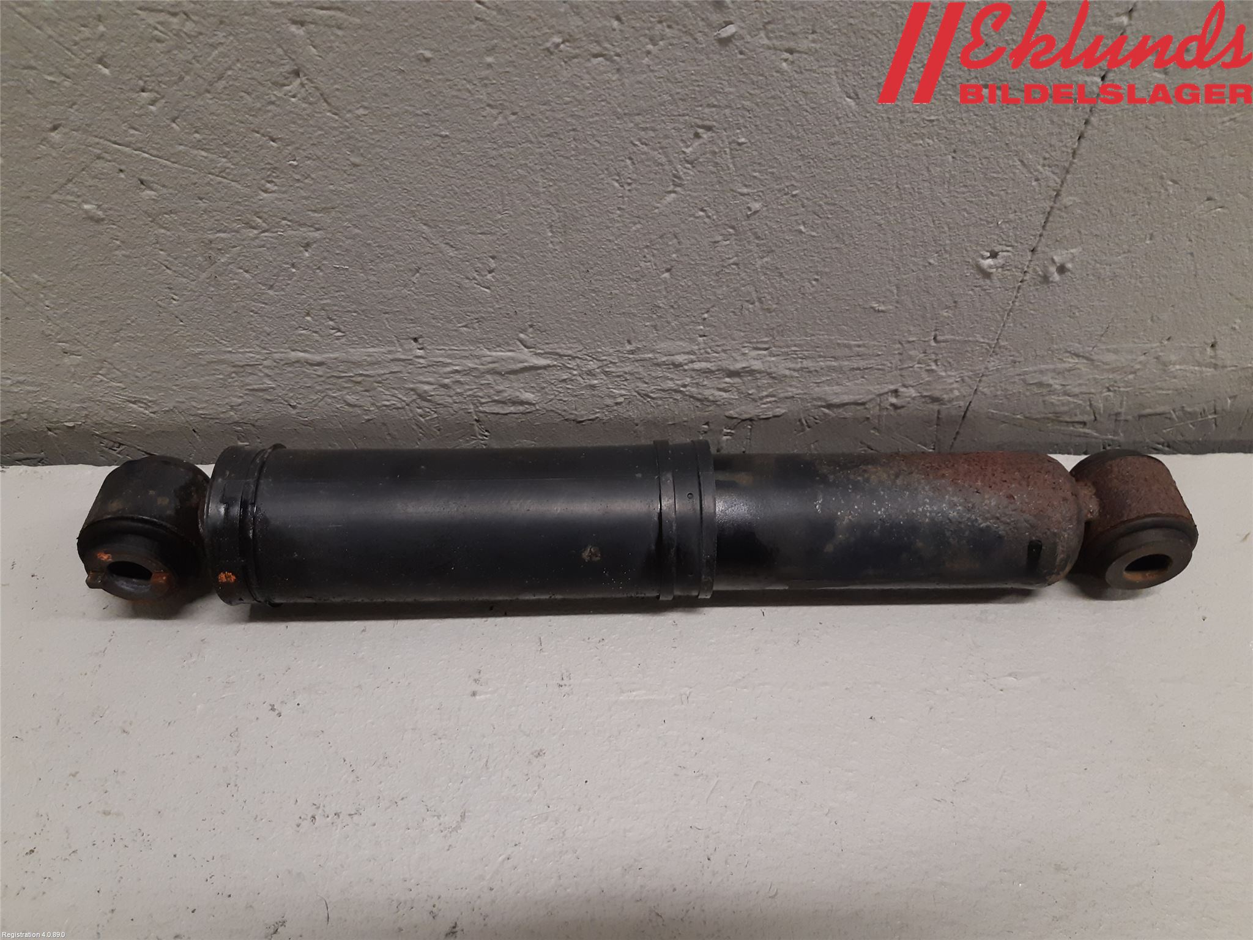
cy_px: 470
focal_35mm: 26
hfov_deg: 67.3
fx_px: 941
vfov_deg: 53.1
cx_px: 626
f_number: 1.7
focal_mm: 3.93
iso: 160
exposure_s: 1/50
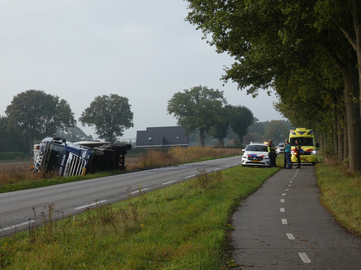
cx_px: 180
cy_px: 135
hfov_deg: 24.7
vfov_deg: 18.7
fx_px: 824
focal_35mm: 79
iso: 80
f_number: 4.5
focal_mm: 14.1
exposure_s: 1/80
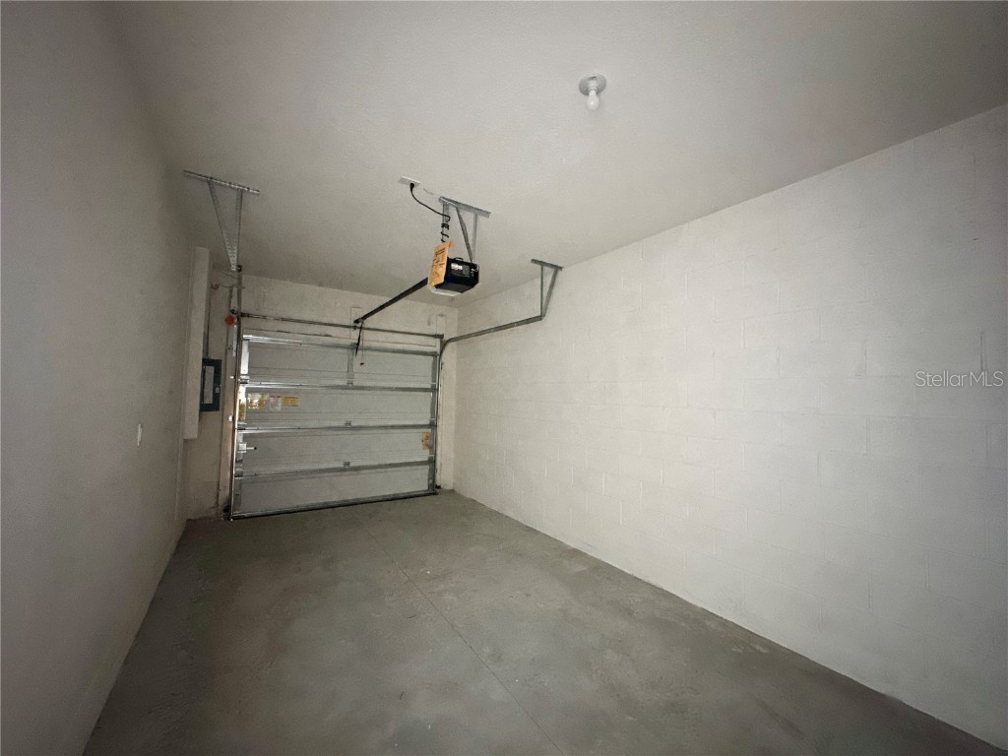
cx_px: 504
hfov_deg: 102.1
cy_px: 378
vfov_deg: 85.7
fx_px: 408
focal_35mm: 14
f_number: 2.2
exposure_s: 1/60
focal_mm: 2.22
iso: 2500
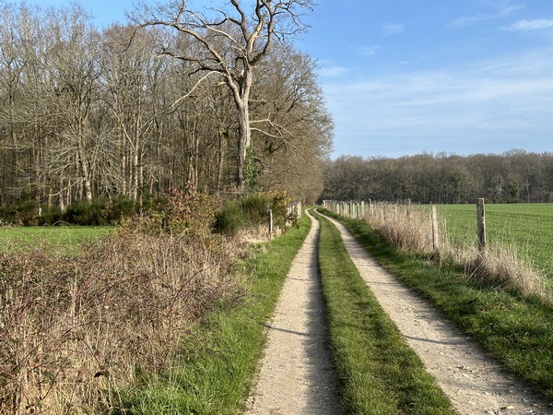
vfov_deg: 30.3
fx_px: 767
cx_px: 276
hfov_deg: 39.7
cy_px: 208
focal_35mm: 48
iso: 64
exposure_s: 1/2469
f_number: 1.78
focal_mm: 6.86
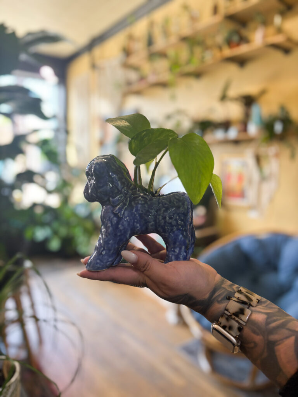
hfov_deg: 53.1
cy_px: 198
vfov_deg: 67.3
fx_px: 298
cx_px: 149
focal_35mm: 26
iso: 100
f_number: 1.6
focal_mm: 5.96
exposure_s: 1/120
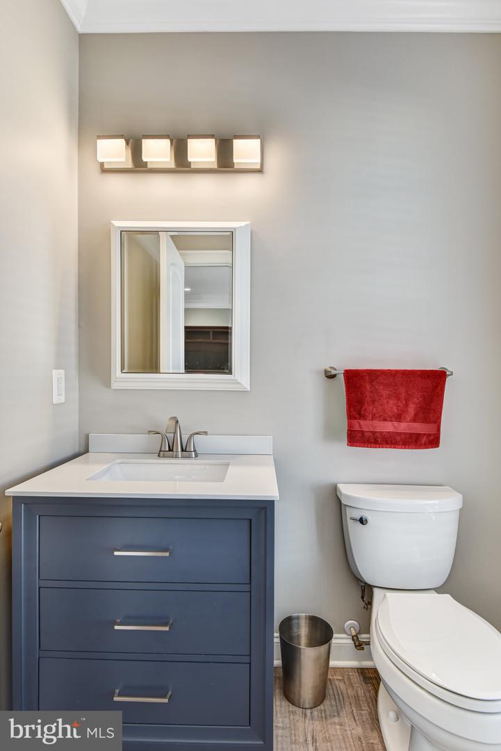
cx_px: 250
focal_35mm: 17
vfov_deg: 93.3
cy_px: 376
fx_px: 355
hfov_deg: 70.5
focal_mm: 17
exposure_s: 1/50
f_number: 8
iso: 400
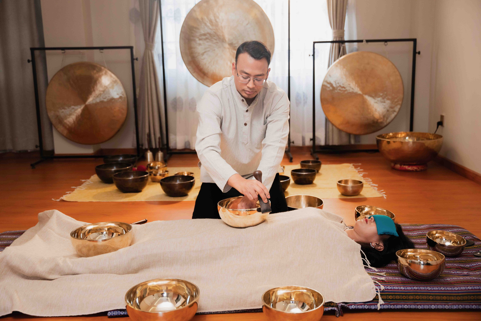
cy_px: 160
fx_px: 521
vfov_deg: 34.2
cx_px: 240
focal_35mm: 39
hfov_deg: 49.5
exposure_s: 1/160
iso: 640
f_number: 2.8
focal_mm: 39
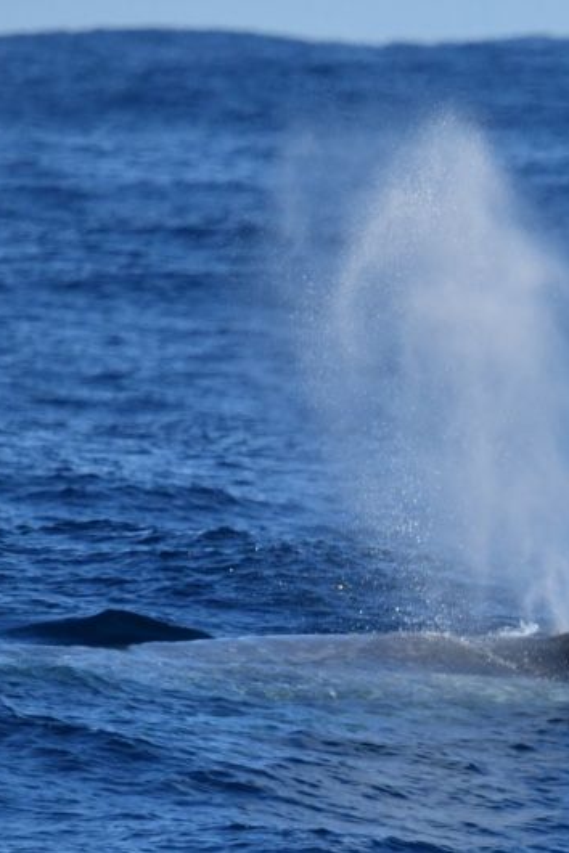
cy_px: 426
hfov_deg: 1.5
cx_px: 469
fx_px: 21431
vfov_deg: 2.3
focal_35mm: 904
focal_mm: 600
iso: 1250
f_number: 6.3
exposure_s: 1/8000
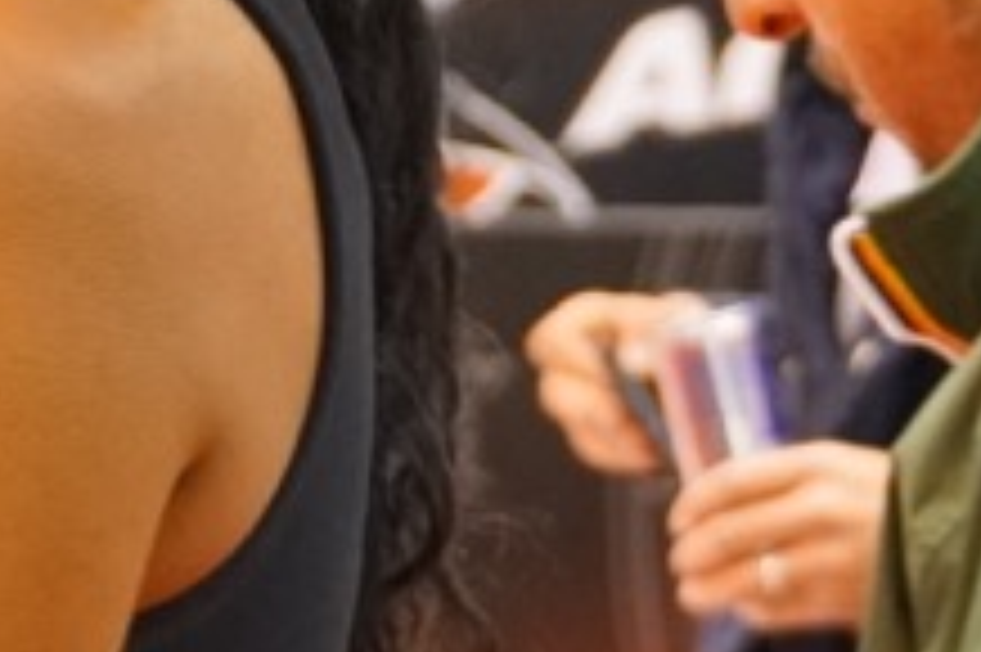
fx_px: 12471
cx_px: -162
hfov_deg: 4.5
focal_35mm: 458
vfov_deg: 3.0
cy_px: -733
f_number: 5.6
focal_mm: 52
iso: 2500
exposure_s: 1/160
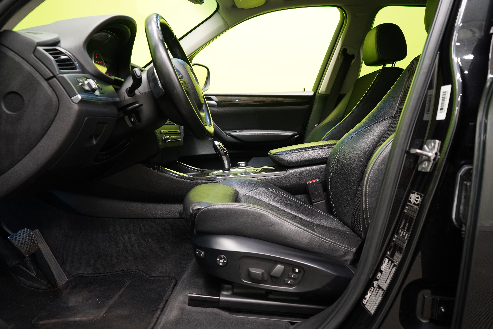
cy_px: 164
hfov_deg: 61.9
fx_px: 411
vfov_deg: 43.6
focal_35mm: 30
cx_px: 246
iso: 1250
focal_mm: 30
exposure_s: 1/20
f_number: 5
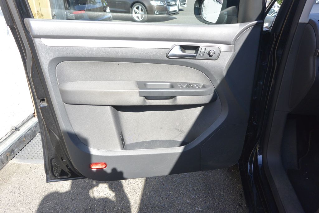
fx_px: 248
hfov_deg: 65.5
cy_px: 106
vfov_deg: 46.4
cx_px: 160
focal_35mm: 28
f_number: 4
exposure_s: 1/500
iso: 160
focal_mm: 10.7
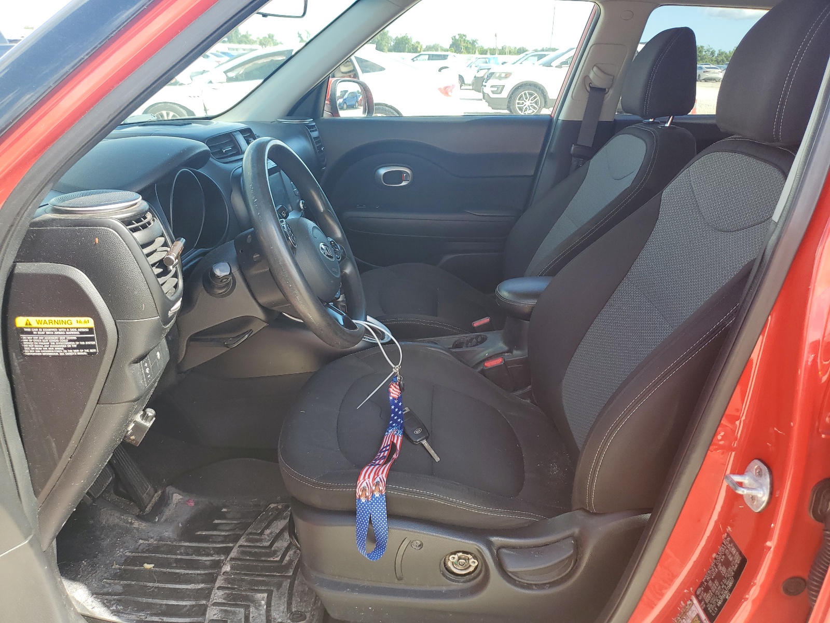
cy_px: 312
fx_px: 623
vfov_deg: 53.1
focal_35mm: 26
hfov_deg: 67.3
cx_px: 415
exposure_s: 1/385
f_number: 1.5
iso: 50
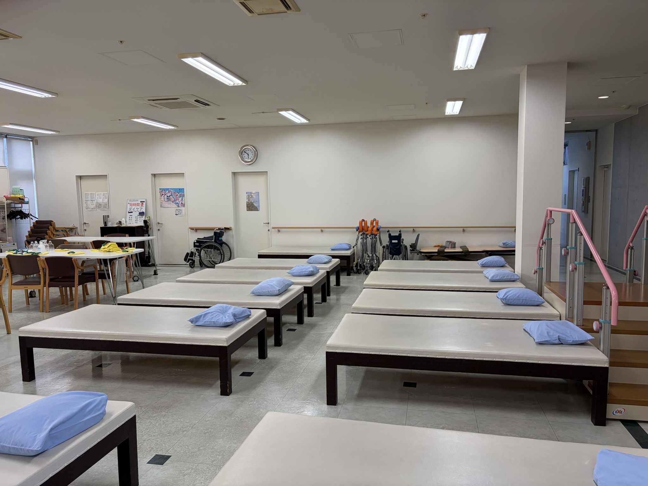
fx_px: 487
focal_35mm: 26
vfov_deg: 53.1
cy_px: 243
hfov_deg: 67.3
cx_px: 324
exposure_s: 1/225
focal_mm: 5.96
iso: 125
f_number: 1.6
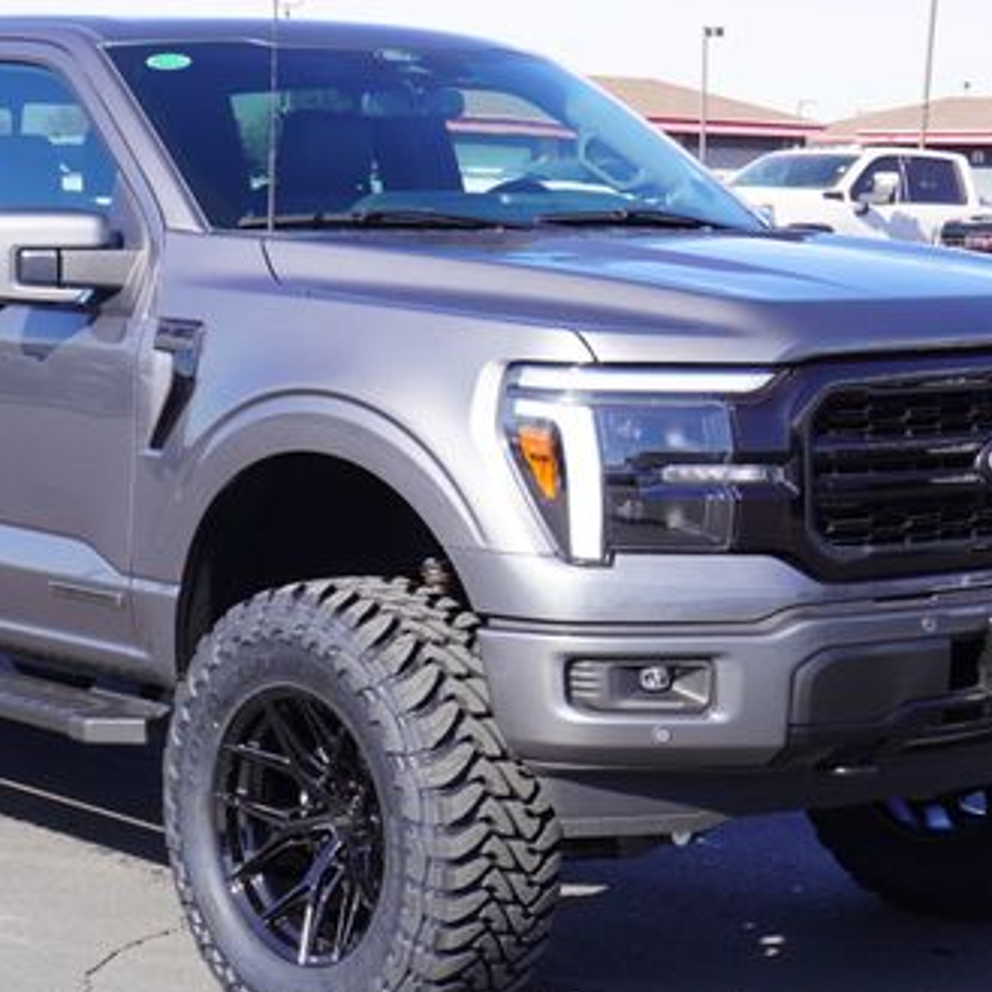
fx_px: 2815
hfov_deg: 19.9
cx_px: 289
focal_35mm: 87
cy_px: 573
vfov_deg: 20.0
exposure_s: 1/125
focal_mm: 35
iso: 100
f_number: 8
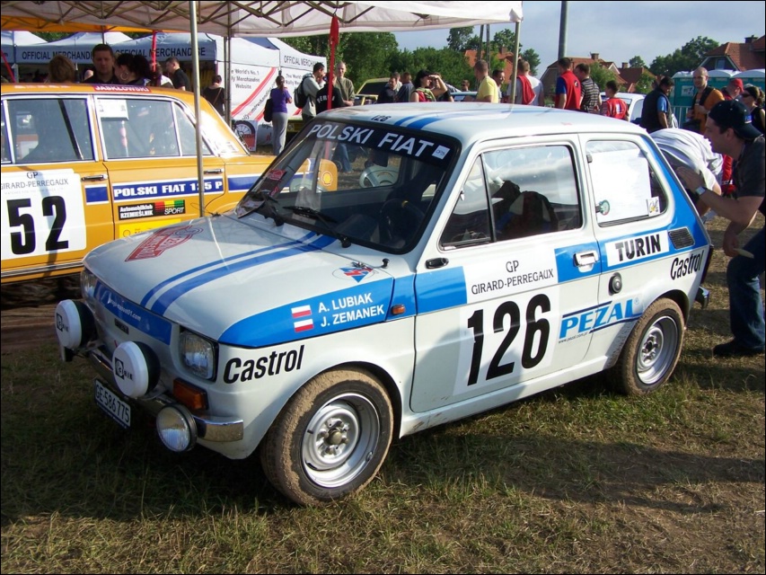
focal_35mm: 38
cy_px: 288
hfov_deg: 49.0
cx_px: 383
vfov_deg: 37.7
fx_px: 841
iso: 80
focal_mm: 6.3
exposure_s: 1/800
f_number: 4
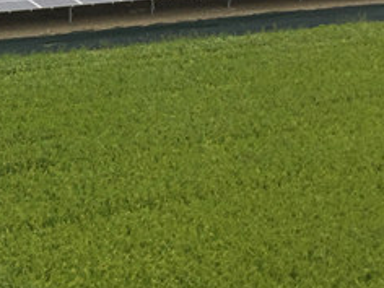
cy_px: -52
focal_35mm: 105
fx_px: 1165
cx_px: -7
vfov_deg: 13.7
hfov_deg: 18.2
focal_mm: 3.3
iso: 25
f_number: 2.4
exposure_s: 1/60
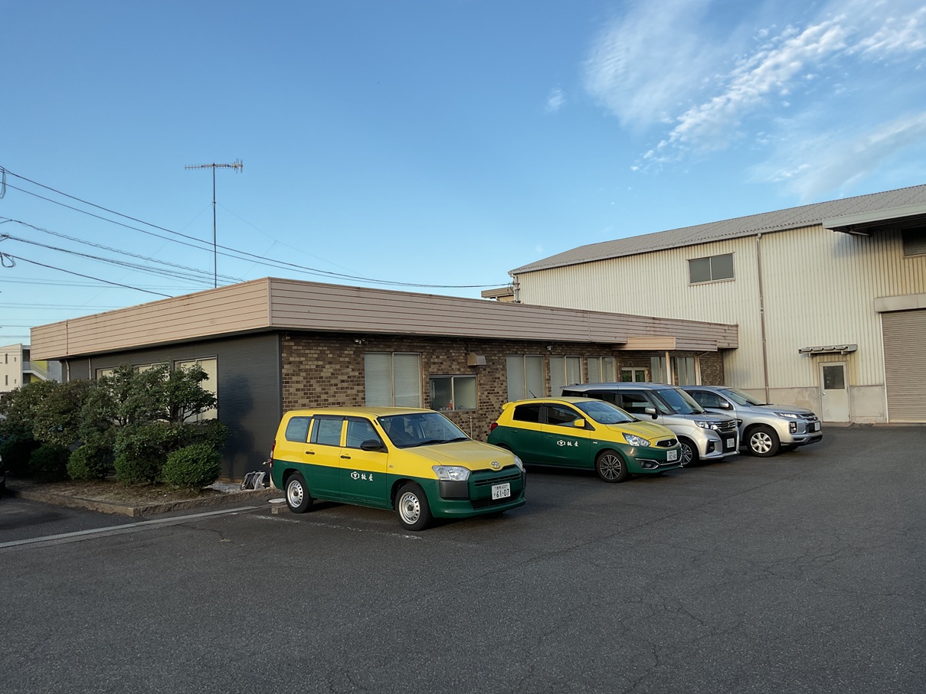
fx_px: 776
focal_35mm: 29
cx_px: 463
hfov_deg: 61.7
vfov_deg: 48.2
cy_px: 347
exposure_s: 1/883
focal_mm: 3
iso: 16
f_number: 1.8
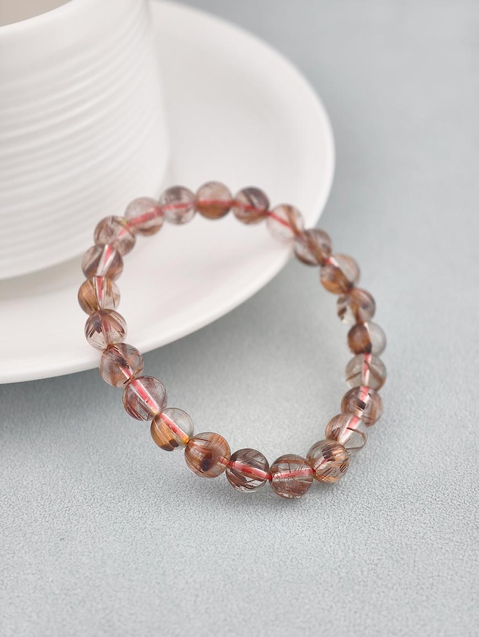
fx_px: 1564
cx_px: 240
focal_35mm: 85
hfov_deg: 17.4
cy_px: 318
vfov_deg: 23.0
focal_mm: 22.48
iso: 125
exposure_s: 1/160
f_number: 2.67
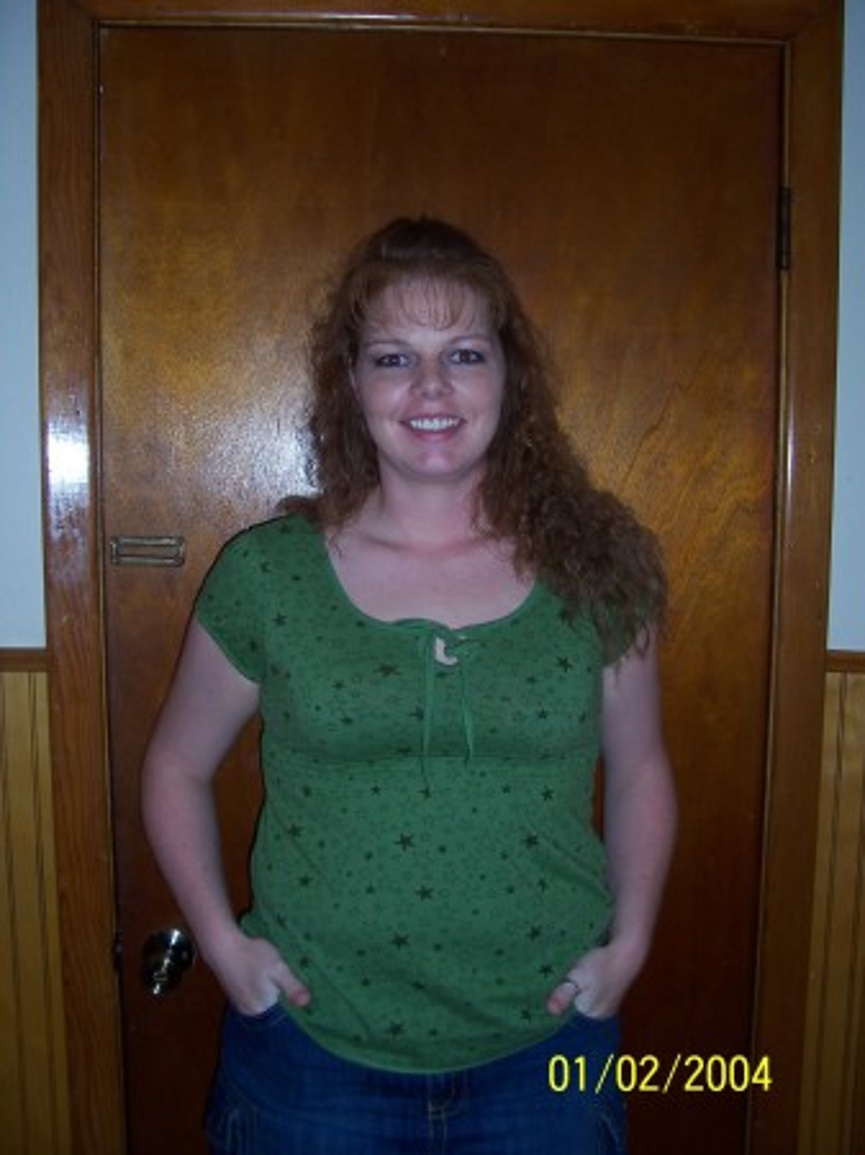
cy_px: 578
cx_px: 432
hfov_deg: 41.8
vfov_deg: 54.0
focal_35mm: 34
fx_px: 1134
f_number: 2.7
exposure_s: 1/60
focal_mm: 5.6
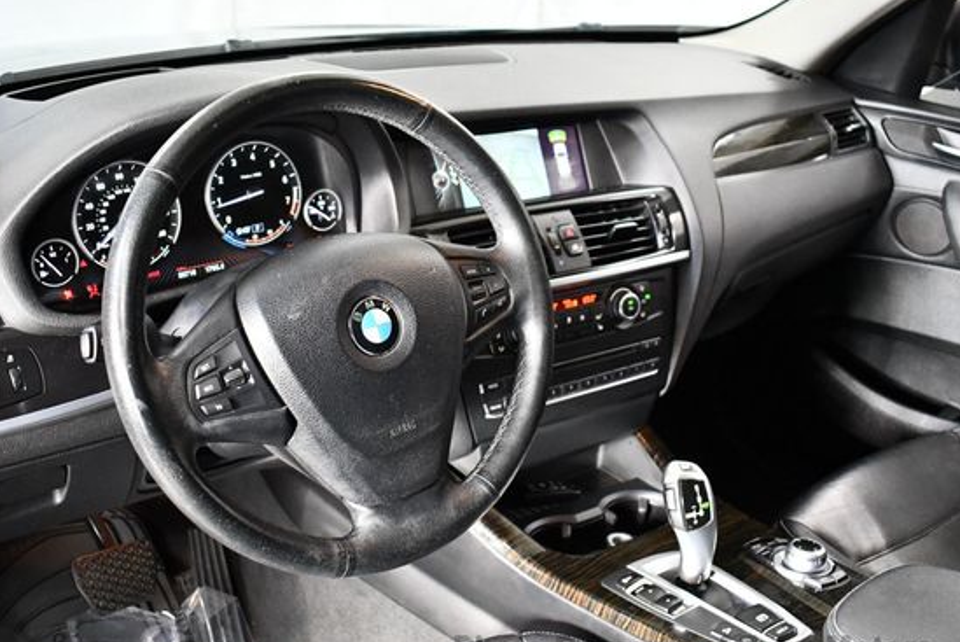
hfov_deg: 46.3
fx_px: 1121
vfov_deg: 31.9
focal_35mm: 42
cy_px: 310
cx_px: 434
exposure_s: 1/125
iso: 3200
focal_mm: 18
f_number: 3.5
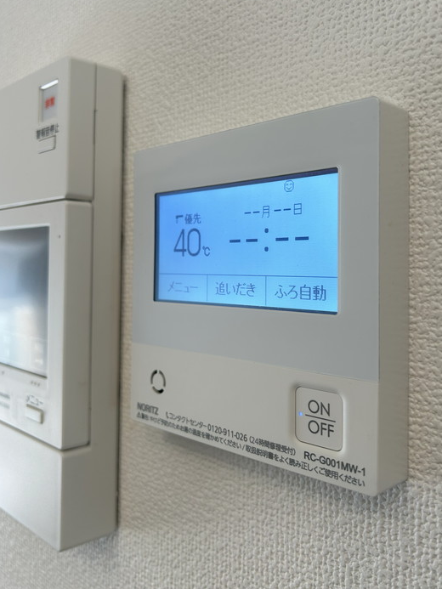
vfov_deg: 59.8
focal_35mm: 30
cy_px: 259
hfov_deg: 46.8
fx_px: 511
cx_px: 238
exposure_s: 1/151
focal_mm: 5.7
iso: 32
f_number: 1.5
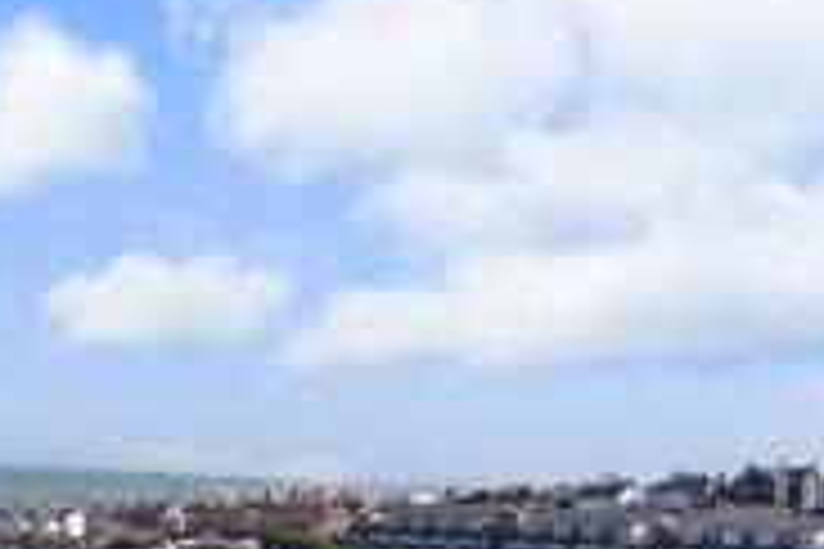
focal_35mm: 78
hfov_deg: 24.1
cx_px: -106
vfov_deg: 17.3
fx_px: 1785
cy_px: 466
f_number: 8
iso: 200
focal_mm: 20
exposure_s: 1/800
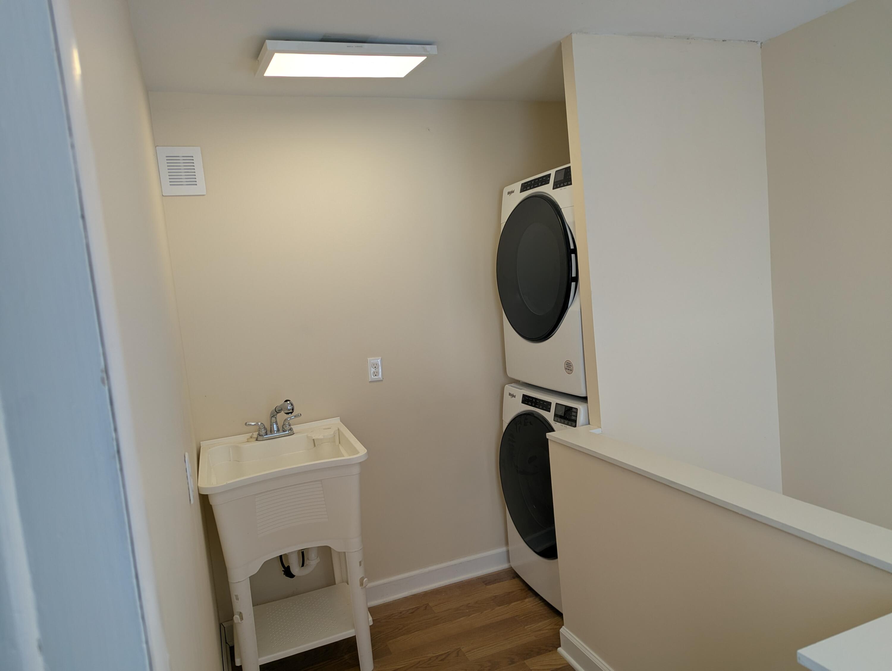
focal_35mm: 24
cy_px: 336
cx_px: 446
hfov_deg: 71.5
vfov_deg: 56.9
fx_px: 619
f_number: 1.85
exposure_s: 1/250
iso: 47
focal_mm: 6.81
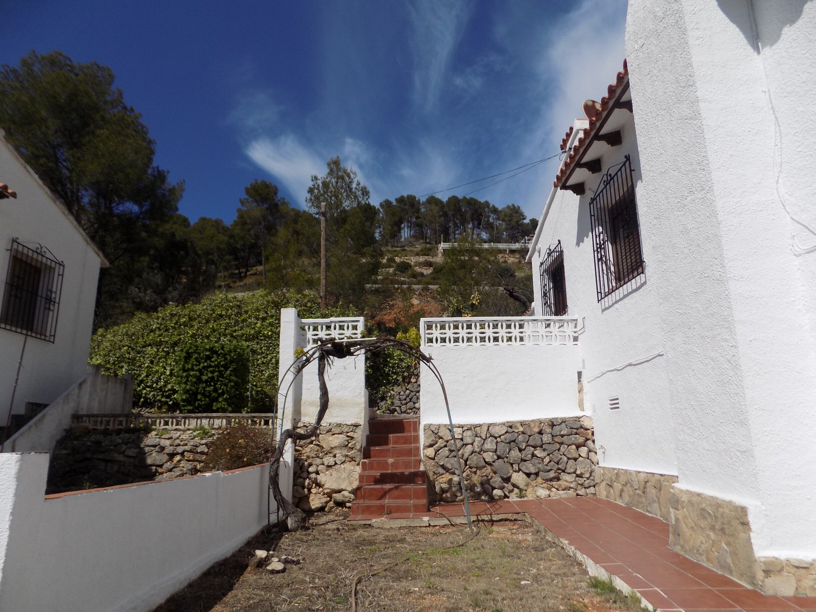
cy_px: 296
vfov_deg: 56.8
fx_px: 566
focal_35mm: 24
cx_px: 392
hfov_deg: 71.6
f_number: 9.9
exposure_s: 1/320
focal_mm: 4
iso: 80
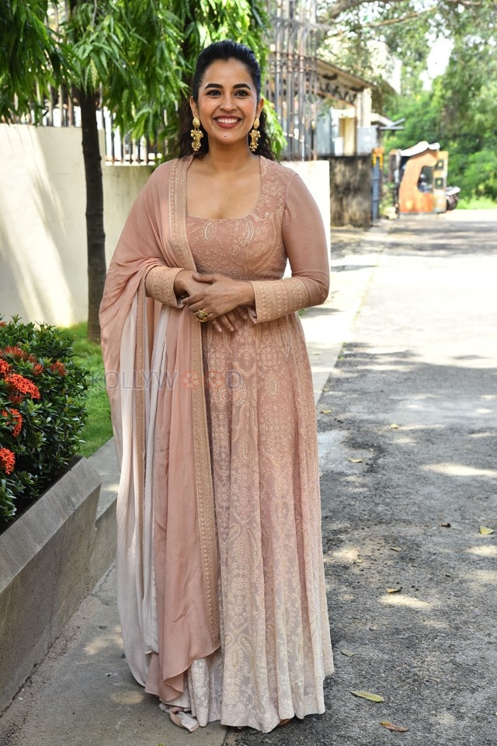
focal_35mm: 65
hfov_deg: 20.9
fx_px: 1346
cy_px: 373
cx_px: 248
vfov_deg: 31.0
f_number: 6.3
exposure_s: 1/160
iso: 500
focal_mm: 65
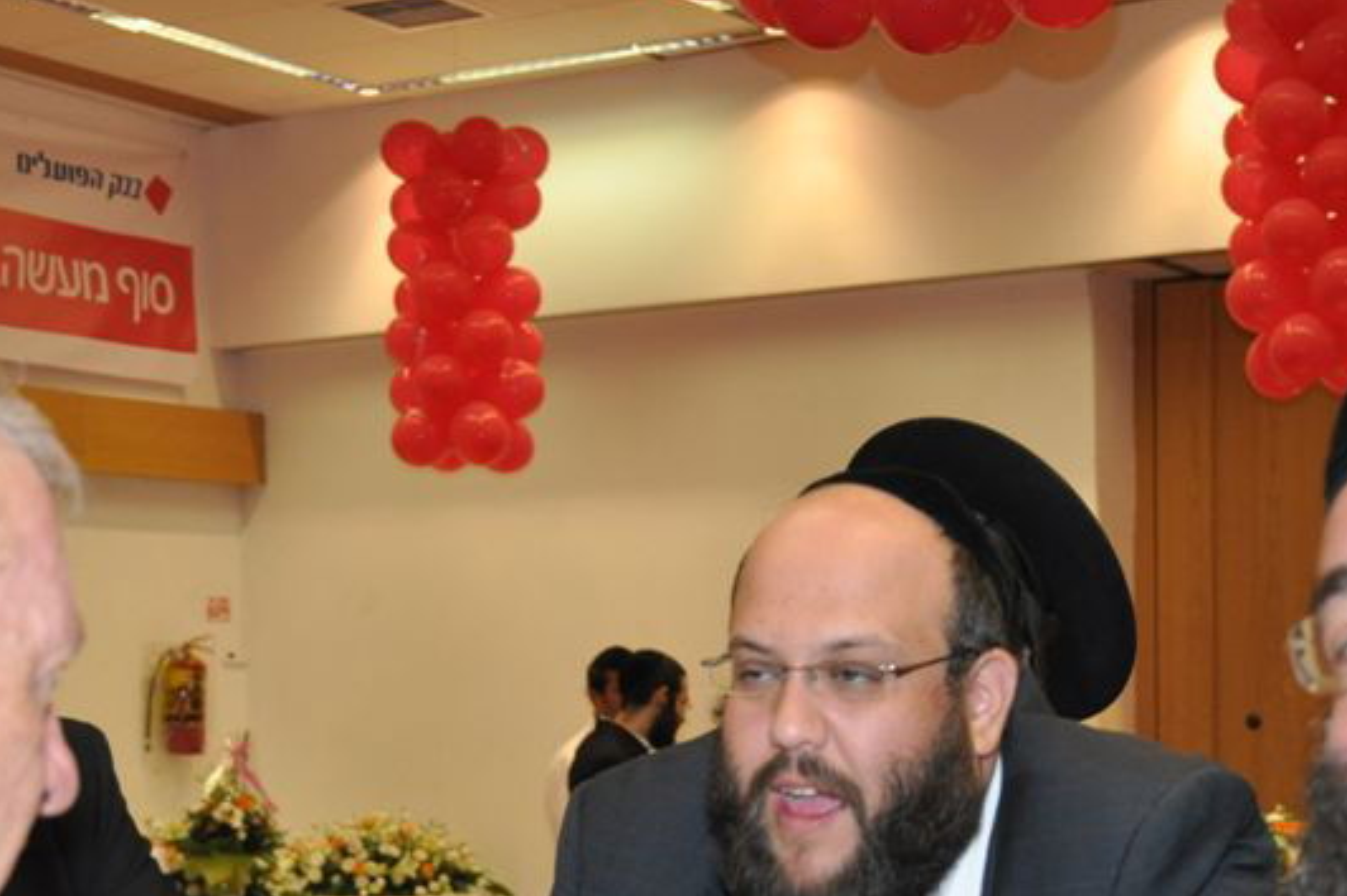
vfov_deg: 18.0
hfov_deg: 27.0
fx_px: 2804
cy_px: 752
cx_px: 757
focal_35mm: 75
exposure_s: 1/60
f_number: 4
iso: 800
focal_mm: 26
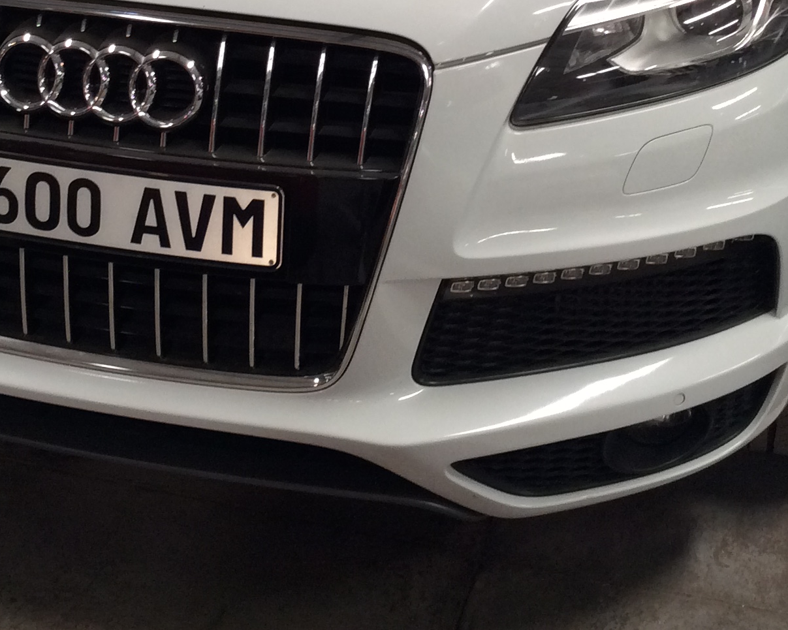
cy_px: 4
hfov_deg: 28.3
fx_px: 1562
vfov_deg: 22.0
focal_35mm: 67
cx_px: 335
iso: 64
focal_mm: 3.3
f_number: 2.4
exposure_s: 1/25
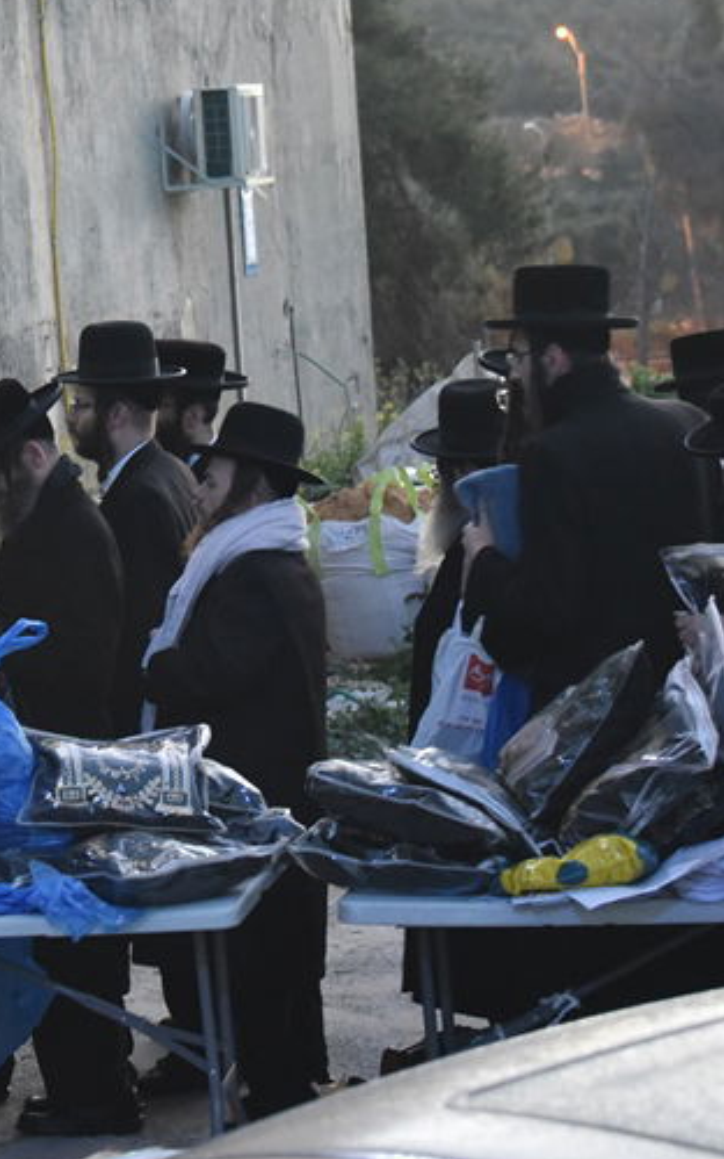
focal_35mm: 136
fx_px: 4292
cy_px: 426
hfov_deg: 9.6
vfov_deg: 15.3
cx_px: 97
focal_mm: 65
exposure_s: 1/30
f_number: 4.8
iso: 5000
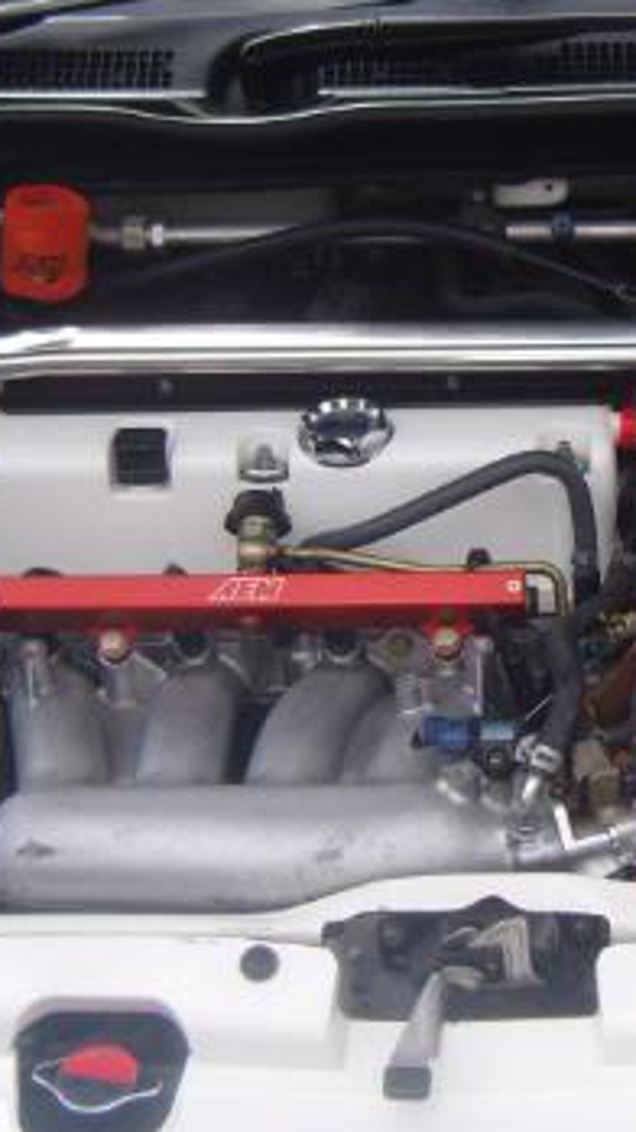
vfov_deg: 30.1
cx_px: 526
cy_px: 435
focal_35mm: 70
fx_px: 2101
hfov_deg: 17.1
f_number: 2.8
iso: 80
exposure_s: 1/500
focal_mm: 7.4
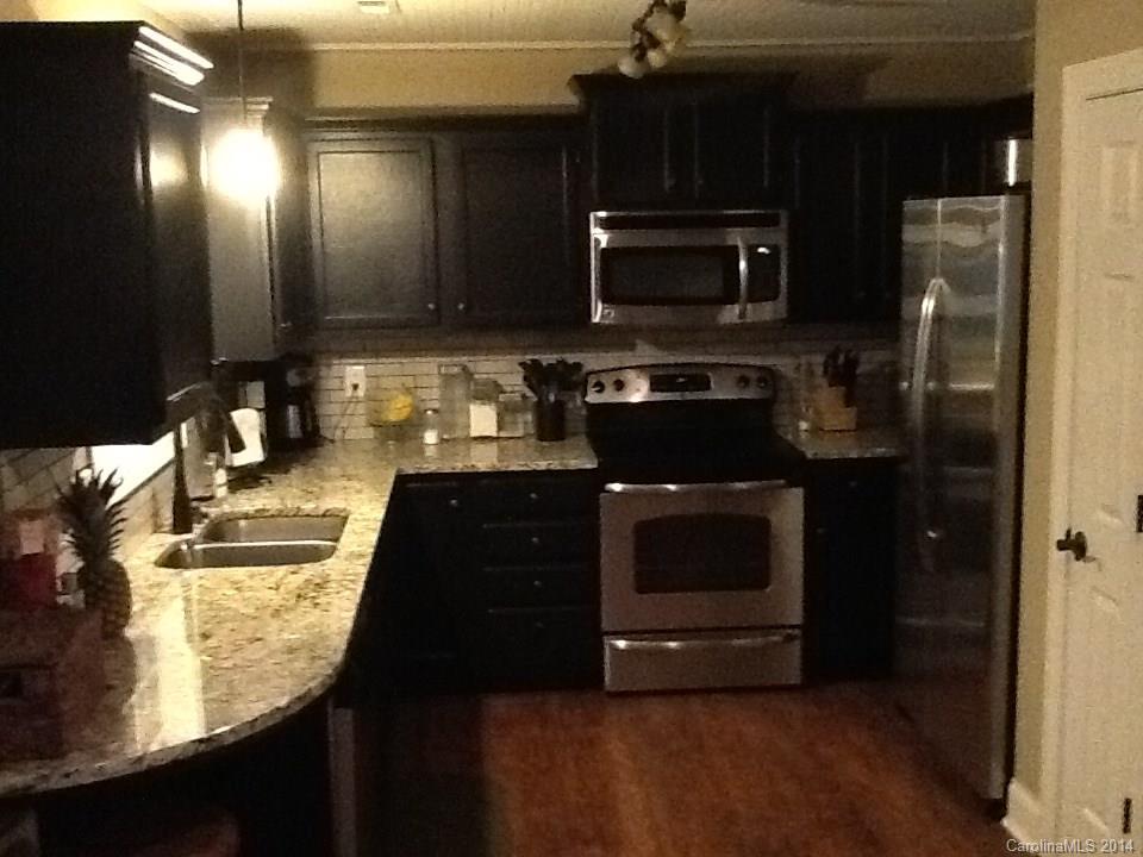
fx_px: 1453
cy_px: 428
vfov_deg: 32.9
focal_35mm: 44
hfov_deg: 42.9
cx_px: 572
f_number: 2.4
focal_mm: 2.03
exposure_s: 1/15
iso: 640
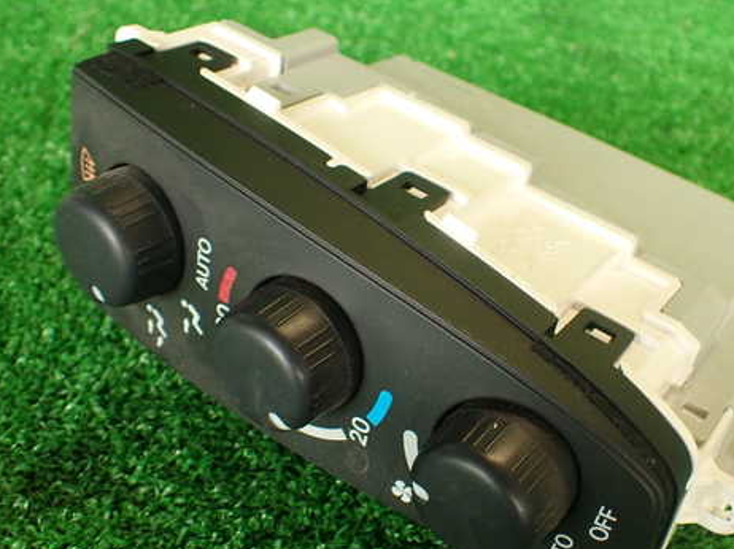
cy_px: 317
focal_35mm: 39
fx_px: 827
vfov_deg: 36.7
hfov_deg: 47.6
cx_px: 437
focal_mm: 5.4
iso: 200
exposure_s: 1/60
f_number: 2.3
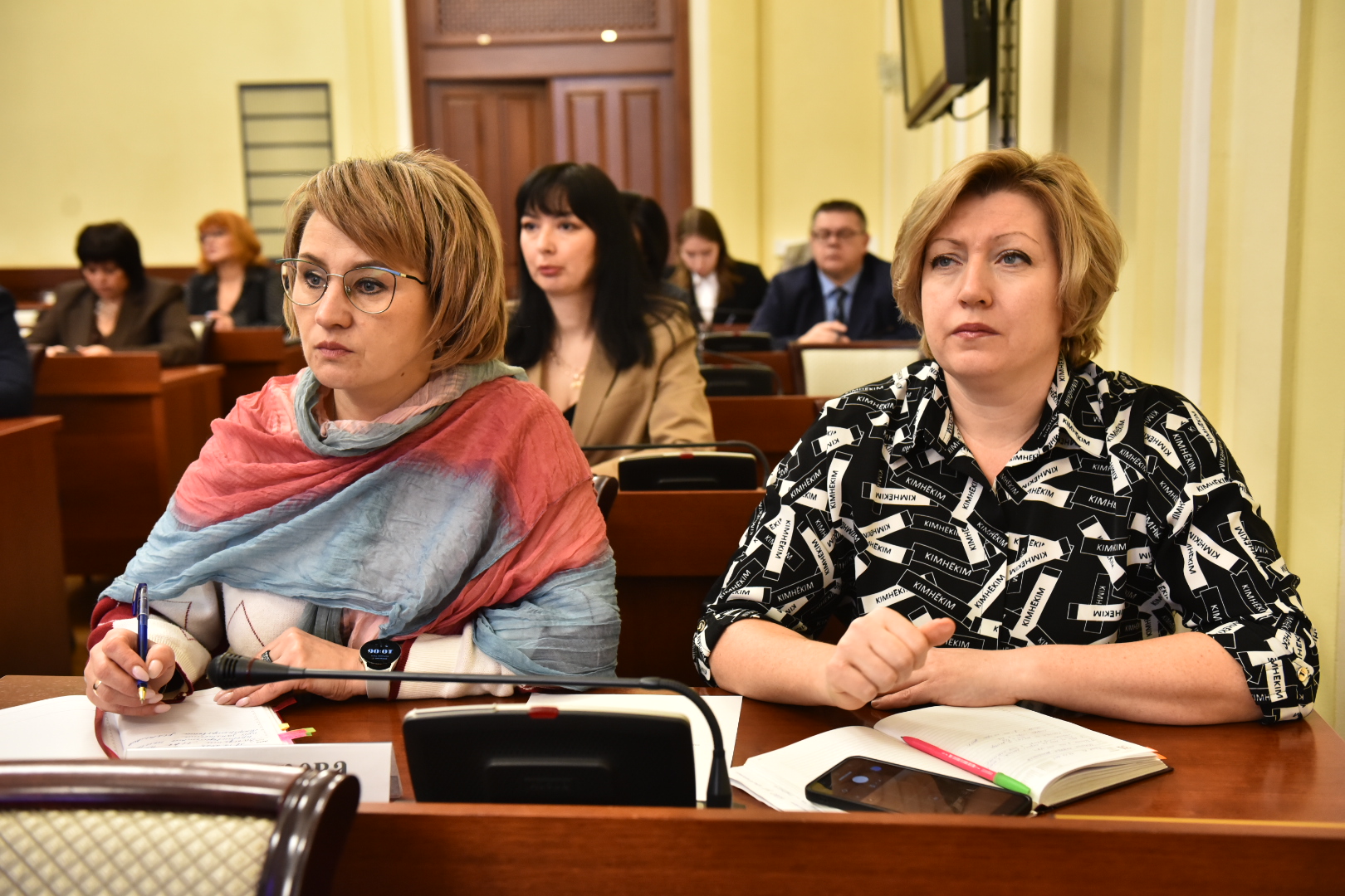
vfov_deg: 33.4
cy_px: 448
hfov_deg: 48.5
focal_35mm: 40
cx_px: 672
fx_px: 1494
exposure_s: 1/100
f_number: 3.5
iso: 2500
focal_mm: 40
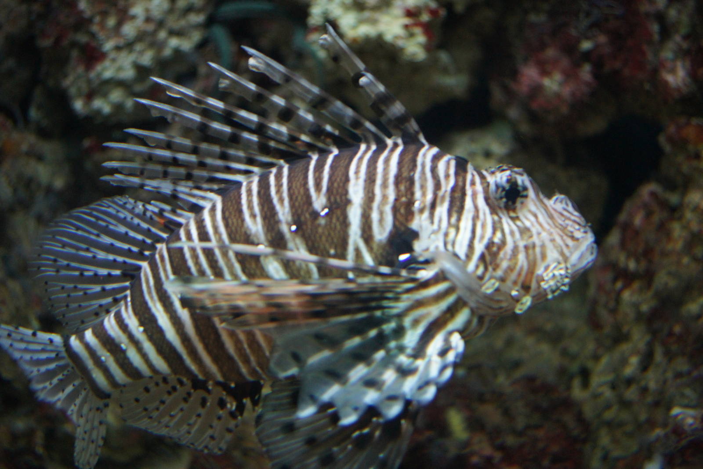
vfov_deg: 29.9
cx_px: 352
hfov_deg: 43.6
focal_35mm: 45
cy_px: 234
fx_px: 879
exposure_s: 1/40
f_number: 2.8
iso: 1600
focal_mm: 30
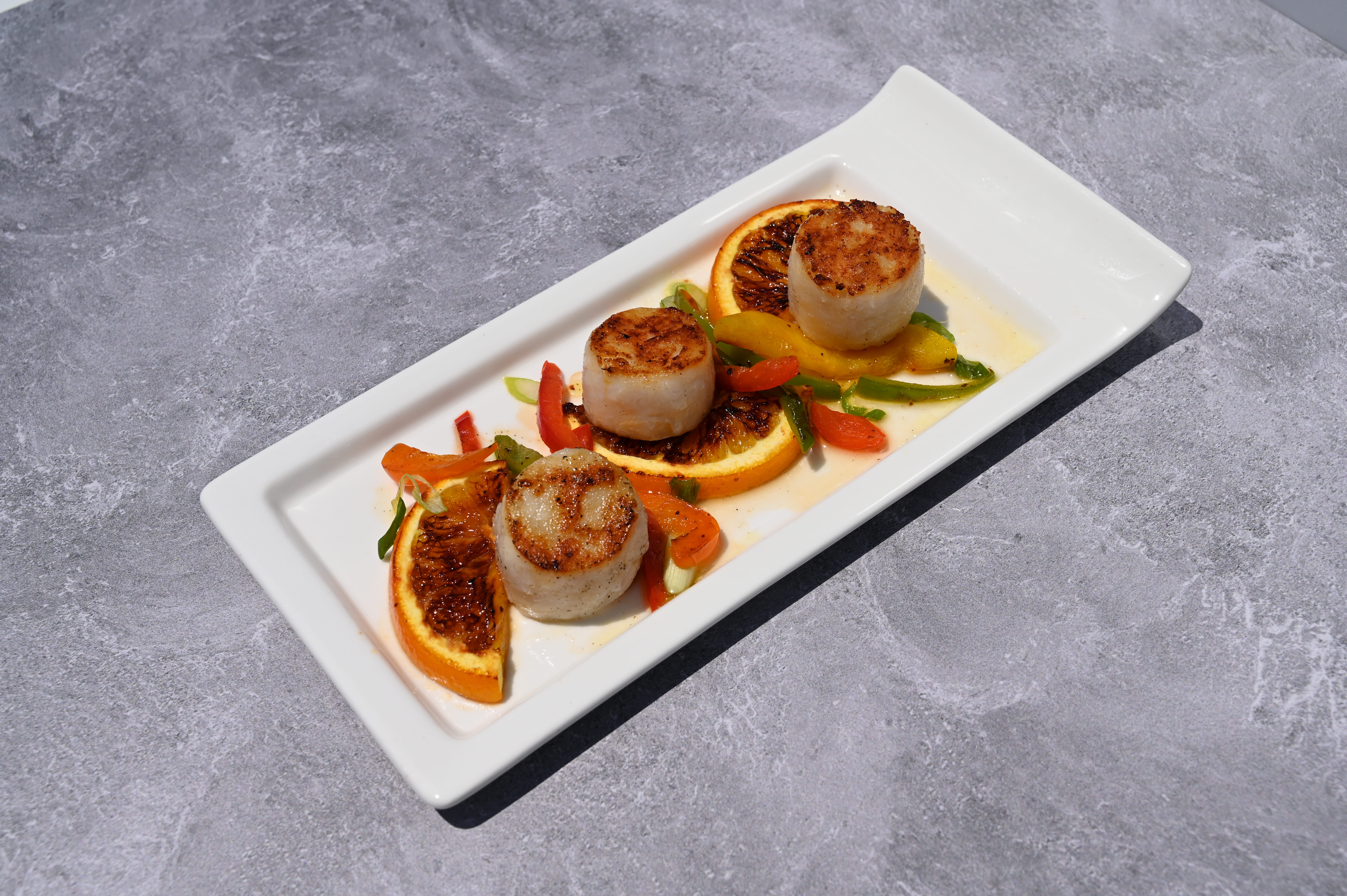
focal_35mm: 41
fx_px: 1533
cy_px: 448
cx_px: 674
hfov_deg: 47.4
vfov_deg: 32.6
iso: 100
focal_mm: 41
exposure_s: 1/800
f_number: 10
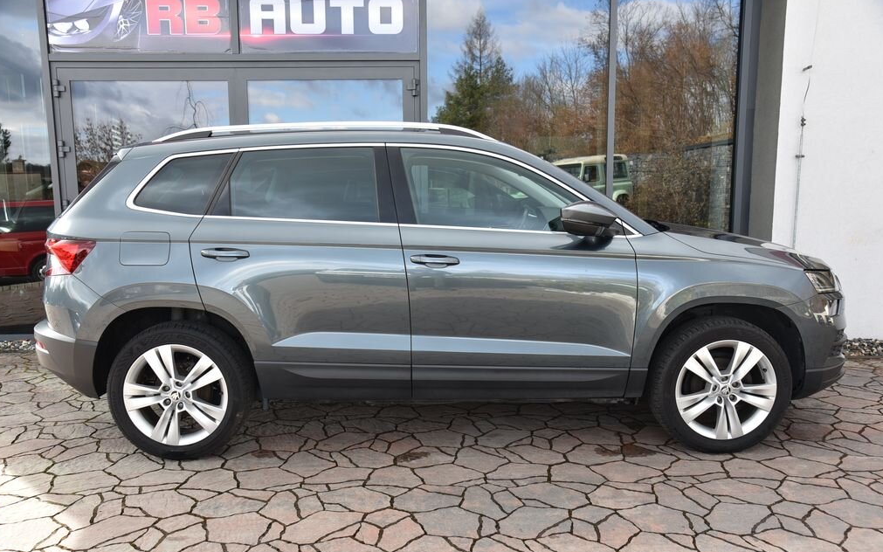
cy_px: 291
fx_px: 746
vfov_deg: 40.6
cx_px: 438
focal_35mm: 31
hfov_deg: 61.2
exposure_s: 1/125
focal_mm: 30
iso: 500
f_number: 5.6
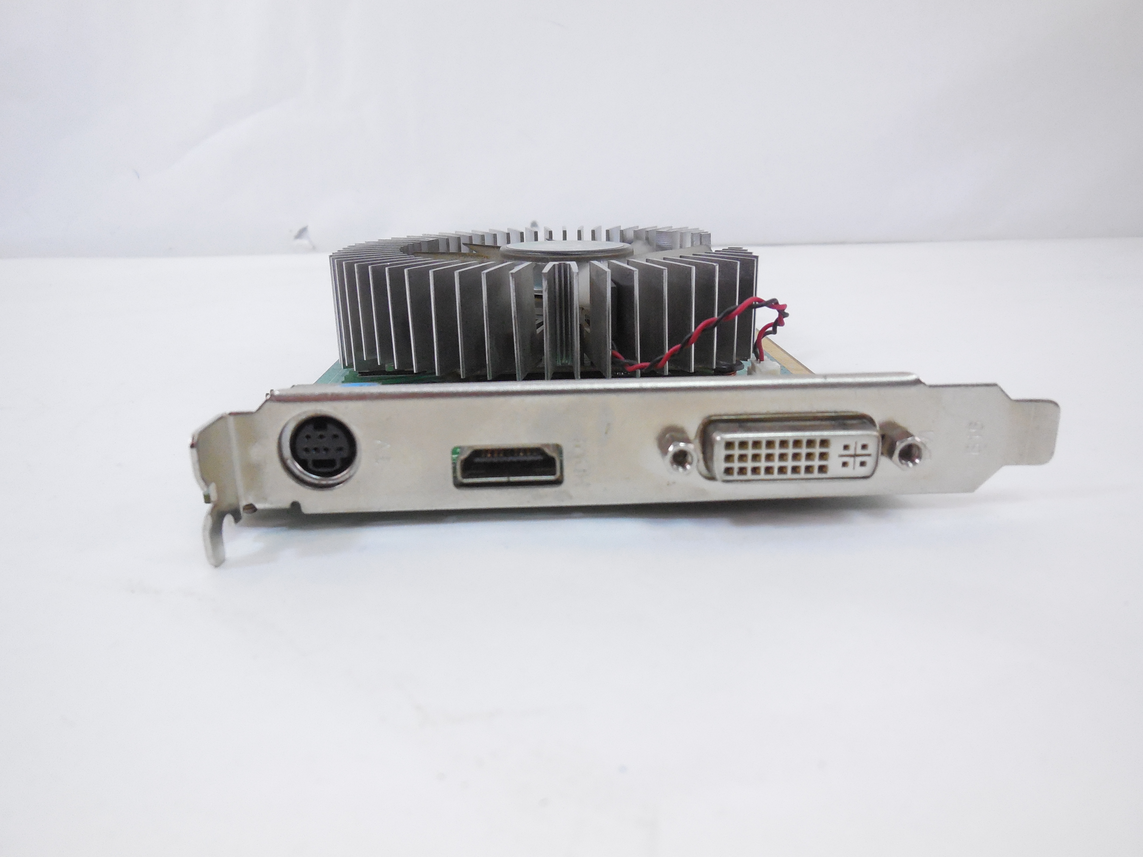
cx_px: 572
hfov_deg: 69.4
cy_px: 428
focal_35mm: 25
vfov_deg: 54.9
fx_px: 825
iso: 450
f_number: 3.1
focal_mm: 4.5
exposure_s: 1/250
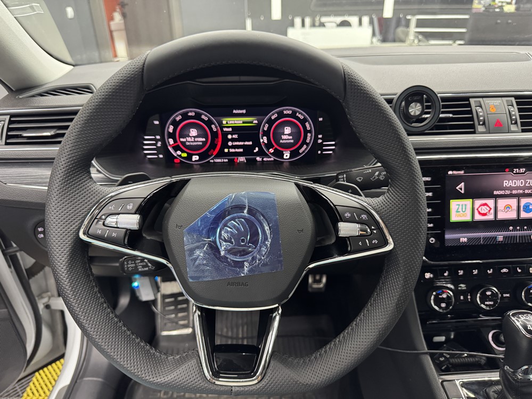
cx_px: 266
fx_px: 369
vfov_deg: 56.8
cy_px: 200
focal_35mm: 24
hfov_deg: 71.6
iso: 640
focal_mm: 6.76
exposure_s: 1/56
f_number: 1.78
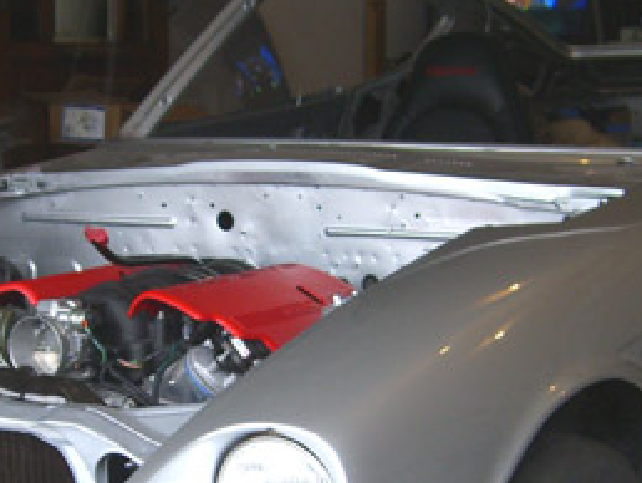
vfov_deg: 13.9
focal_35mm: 106
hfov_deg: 18.5
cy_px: 386
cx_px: 216
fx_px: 1968
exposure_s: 1/100
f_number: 2.8
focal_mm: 7.9
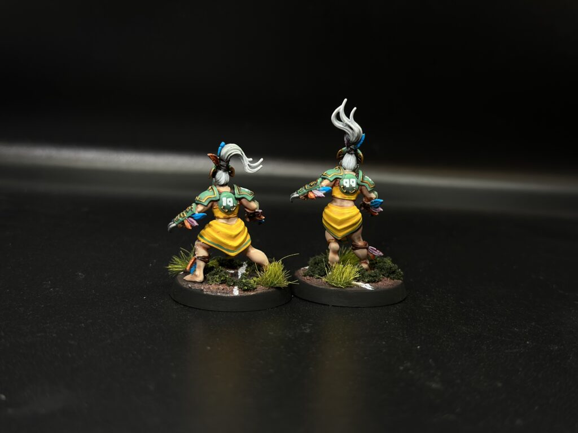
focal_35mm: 48
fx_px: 801
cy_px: 216
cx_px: 289
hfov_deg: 39.7
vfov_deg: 30.3
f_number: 1.78
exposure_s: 1/100
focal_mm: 6.86
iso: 125
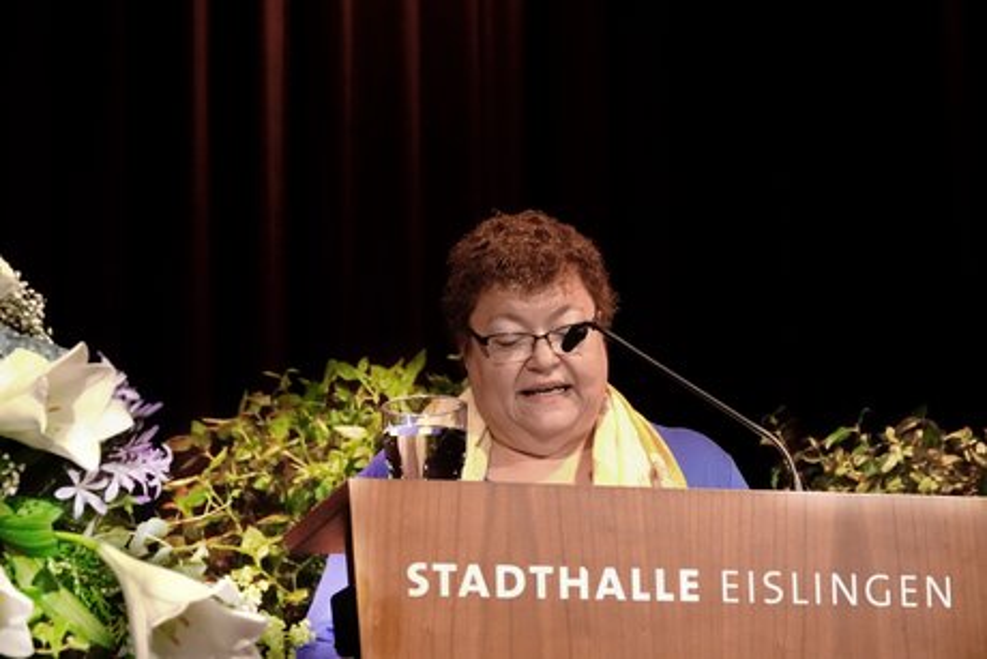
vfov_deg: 13.2
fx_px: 2852
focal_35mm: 104
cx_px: 494
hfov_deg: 19.6
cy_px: 330
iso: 3200
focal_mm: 38.04
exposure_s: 1/125
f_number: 4
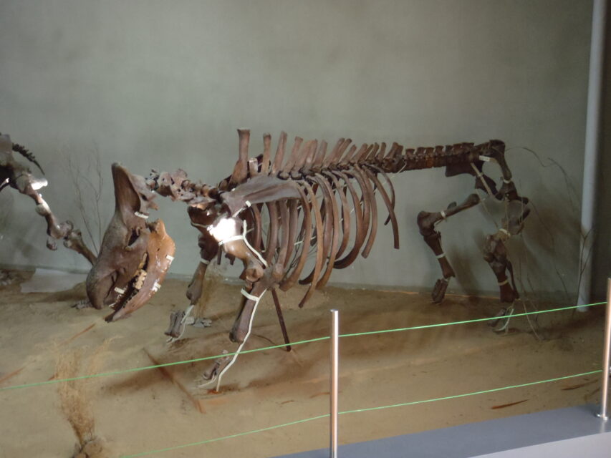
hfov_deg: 44.8
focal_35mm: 42
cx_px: 306
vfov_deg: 34.4
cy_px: 229
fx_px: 741
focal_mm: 7.57
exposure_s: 1/4
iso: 400
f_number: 4.3
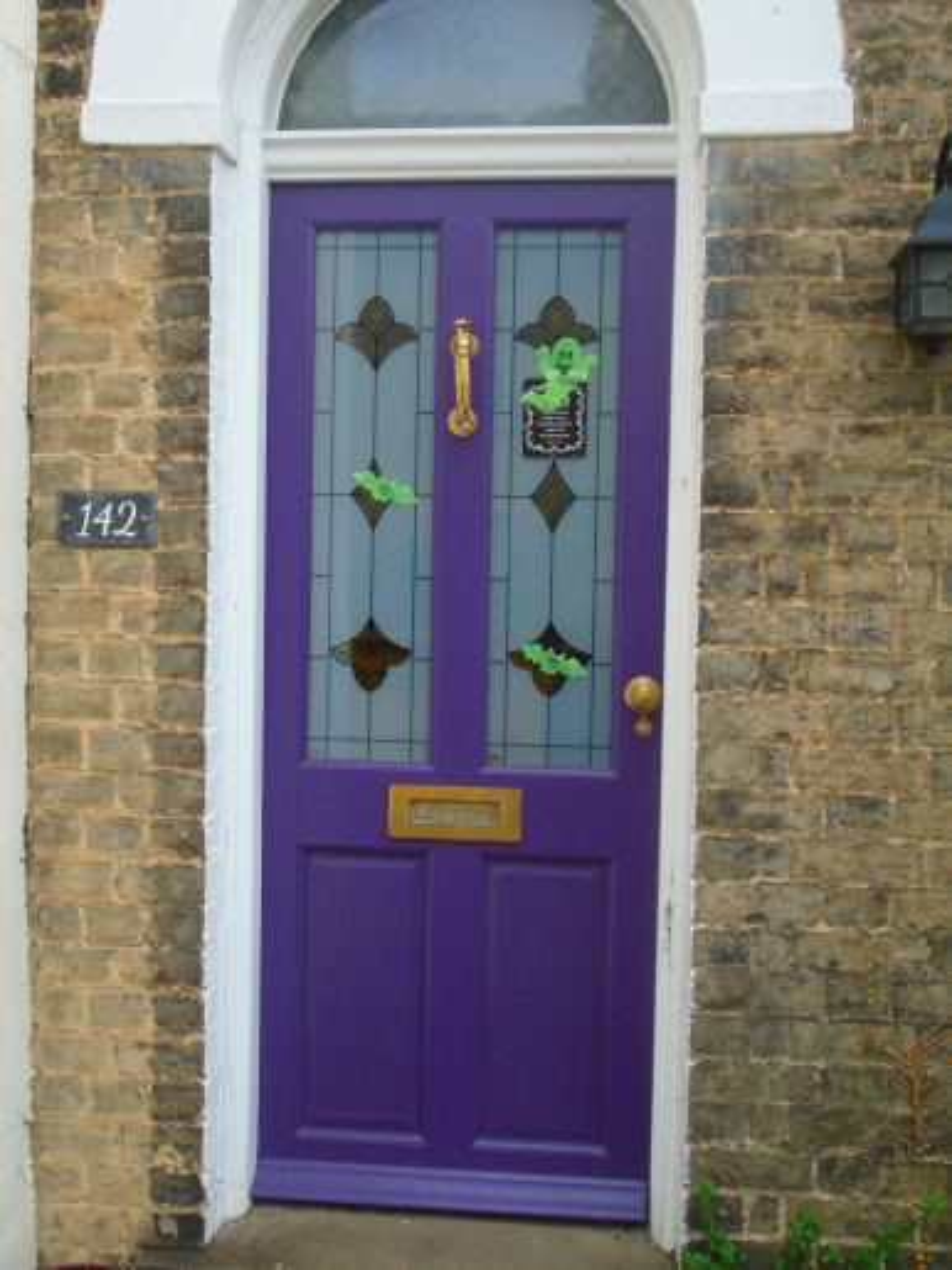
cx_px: 476
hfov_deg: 39.6
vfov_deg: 51.4
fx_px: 1321
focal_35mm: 36
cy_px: 635
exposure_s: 1/125
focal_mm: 6.4
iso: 100
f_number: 3.8
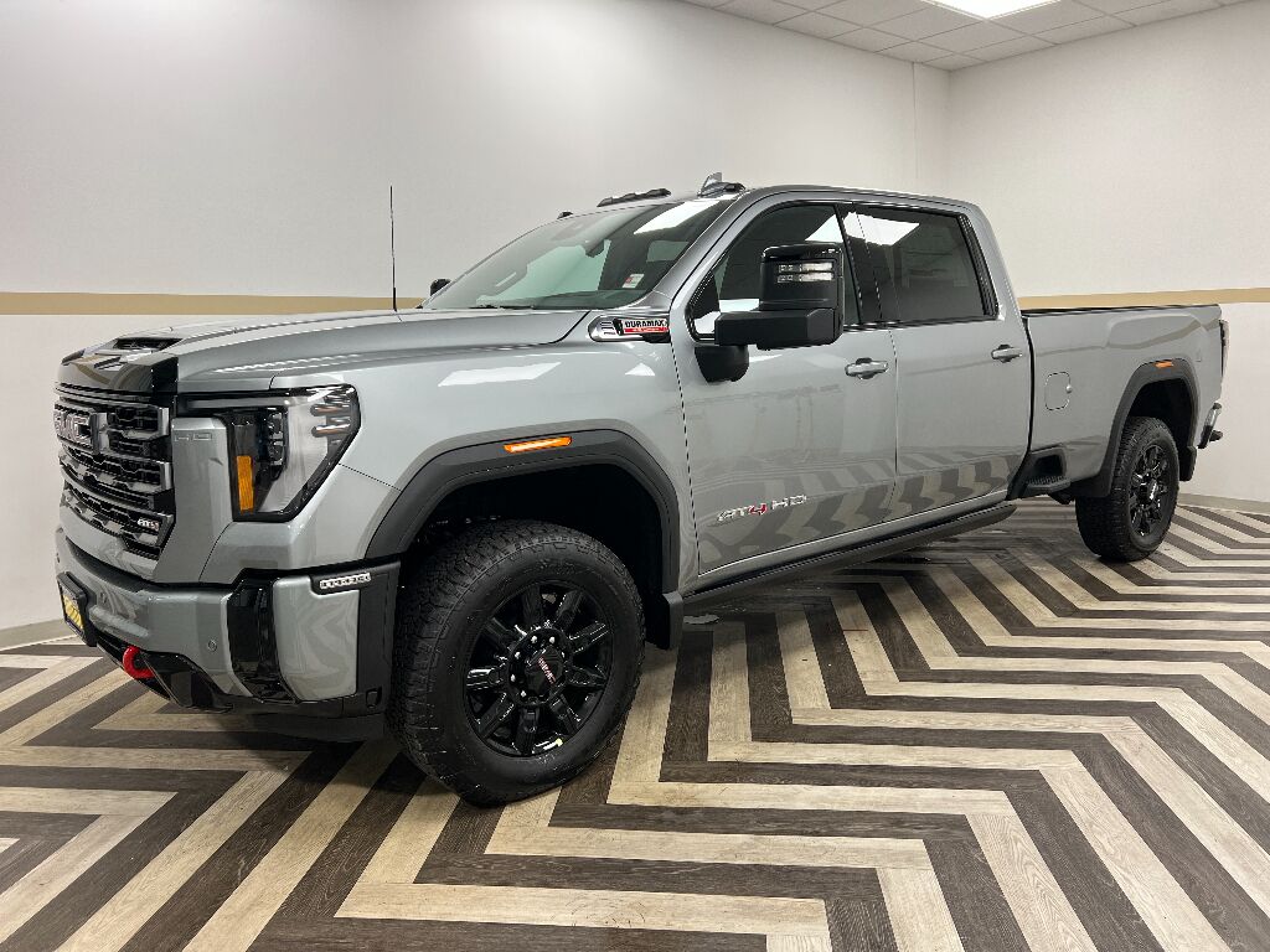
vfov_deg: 53.1
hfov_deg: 67.3
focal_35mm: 26
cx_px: 635
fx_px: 954
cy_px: 476
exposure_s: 1/120
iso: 100
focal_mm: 5.7
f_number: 1.5
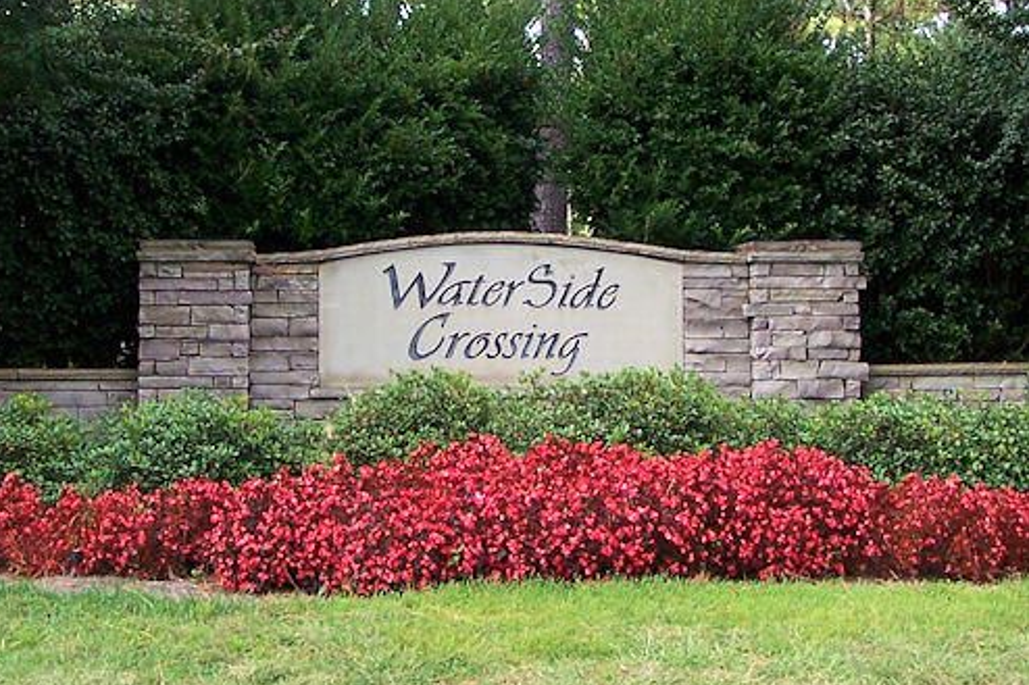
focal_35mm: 40
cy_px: 384
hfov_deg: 48.5
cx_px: 510
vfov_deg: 33.3
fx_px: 1143
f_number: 2.8
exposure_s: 1/125
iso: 80
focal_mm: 6.3
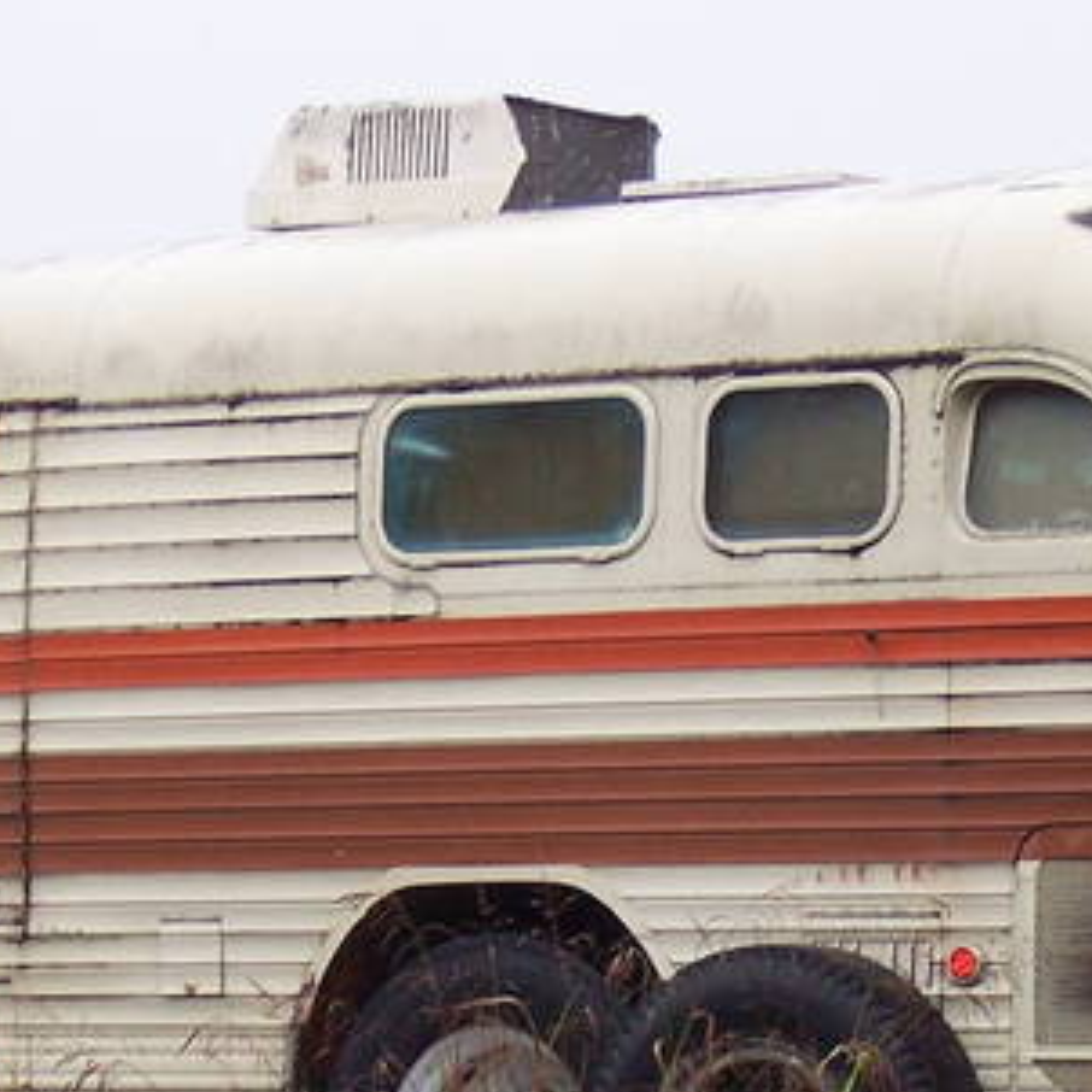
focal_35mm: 211
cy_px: 1063
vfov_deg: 8.3
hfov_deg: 8.3
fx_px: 7531
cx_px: 492
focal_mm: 14.8
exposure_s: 1/90
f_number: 4.8
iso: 140
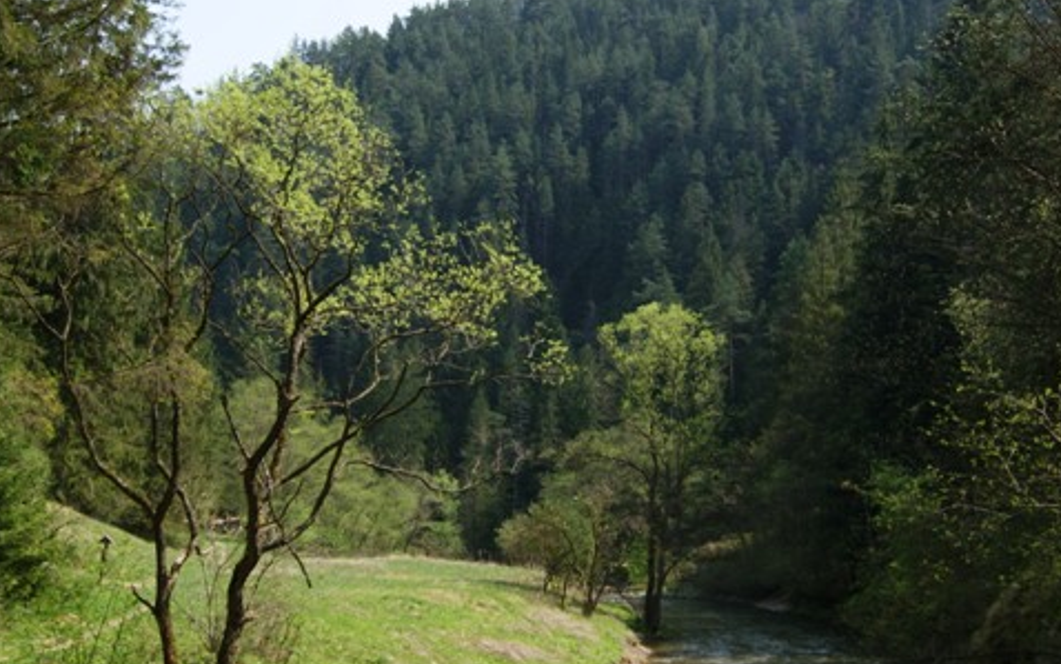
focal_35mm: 46
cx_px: 648
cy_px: 394
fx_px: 1330
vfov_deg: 28.0
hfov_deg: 43.2
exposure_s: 1/100
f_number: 10
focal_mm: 18
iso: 100
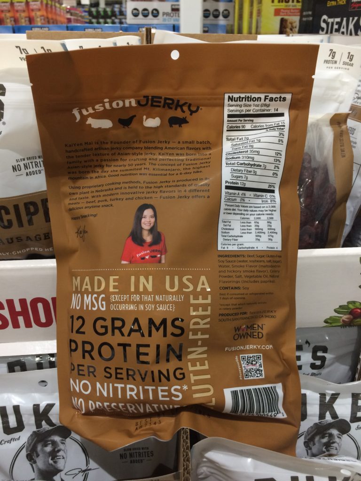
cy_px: 240
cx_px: 180
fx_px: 403
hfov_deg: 48.2
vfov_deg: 61.7
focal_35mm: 29
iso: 125
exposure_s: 1/30
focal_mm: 4.15
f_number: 2.2
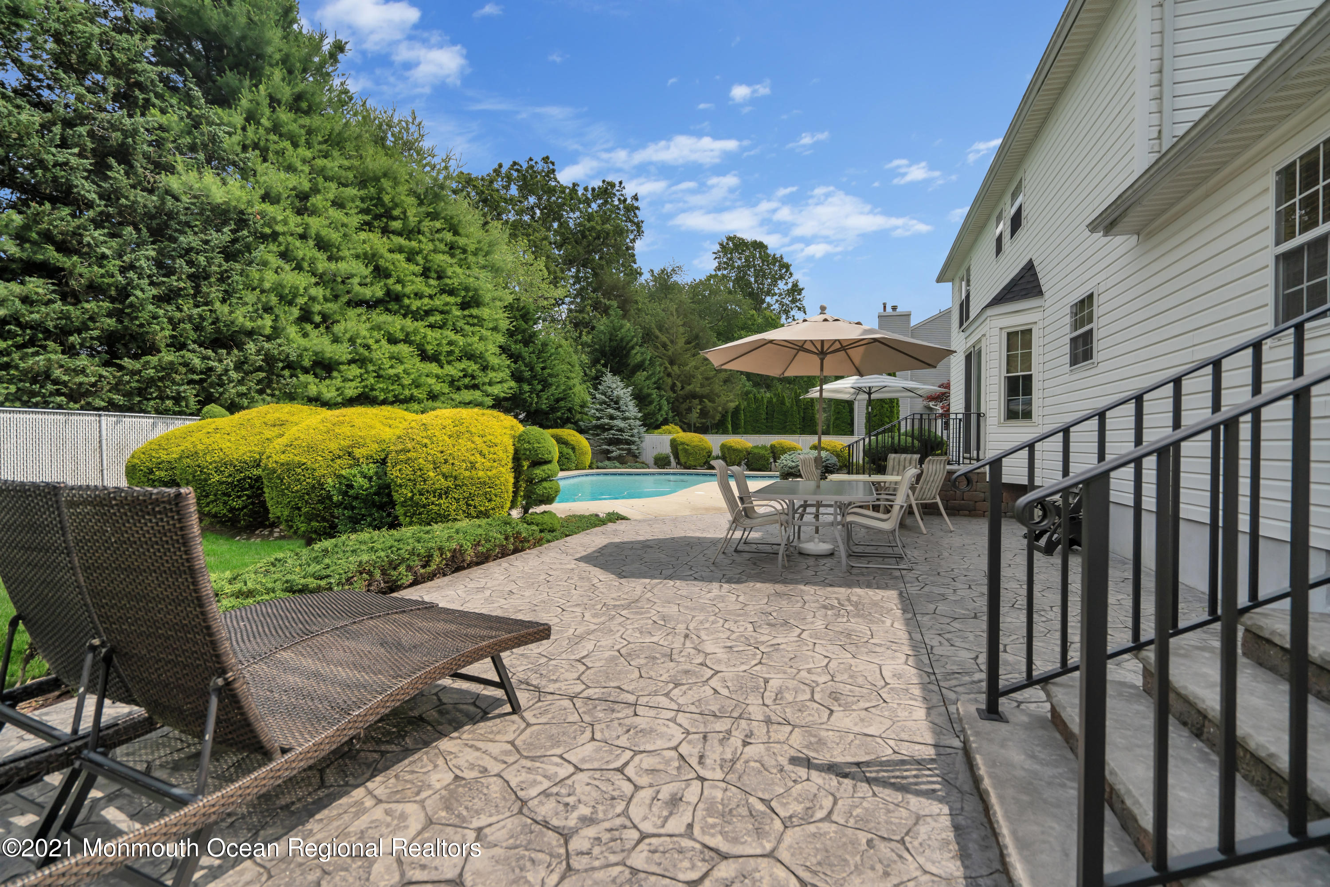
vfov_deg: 73.7
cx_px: 665
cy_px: 444
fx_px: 591
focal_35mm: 16
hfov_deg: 96.7
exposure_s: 1/2000
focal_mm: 16
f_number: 4
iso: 100
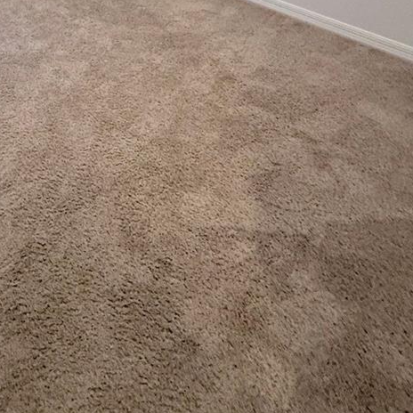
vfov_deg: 37.0
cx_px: 50
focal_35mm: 32
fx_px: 432
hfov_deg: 46.6
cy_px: -98
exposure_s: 1/60
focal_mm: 2.22
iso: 320
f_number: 2.2
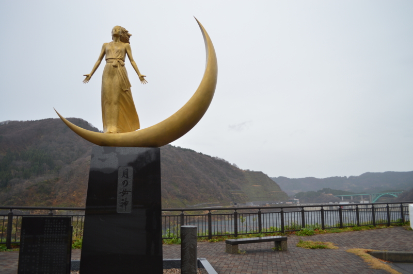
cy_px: 137
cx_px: 206
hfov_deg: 67.4
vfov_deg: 47.9
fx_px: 309
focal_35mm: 27
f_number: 4
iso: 110
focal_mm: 18
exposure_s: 1/30
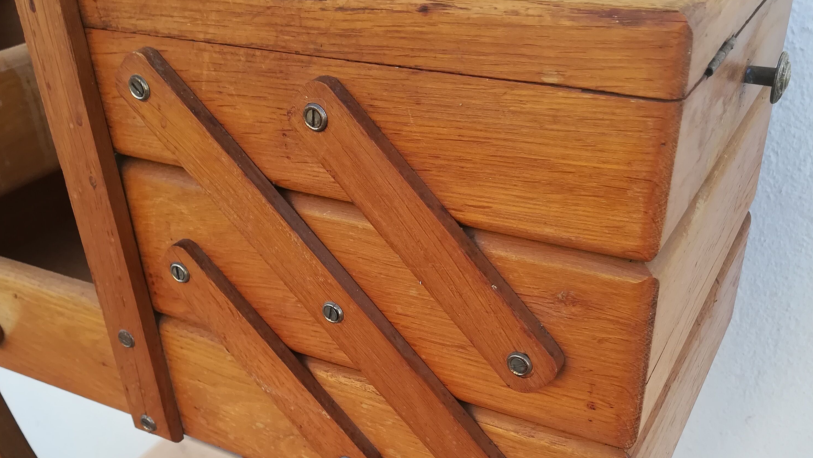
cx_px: 406
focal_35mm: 38
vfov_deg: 30.7
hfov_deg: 52.8
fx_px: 819
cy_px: 344
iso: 50
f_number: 2.2
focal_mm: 3.83
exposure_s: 1/126
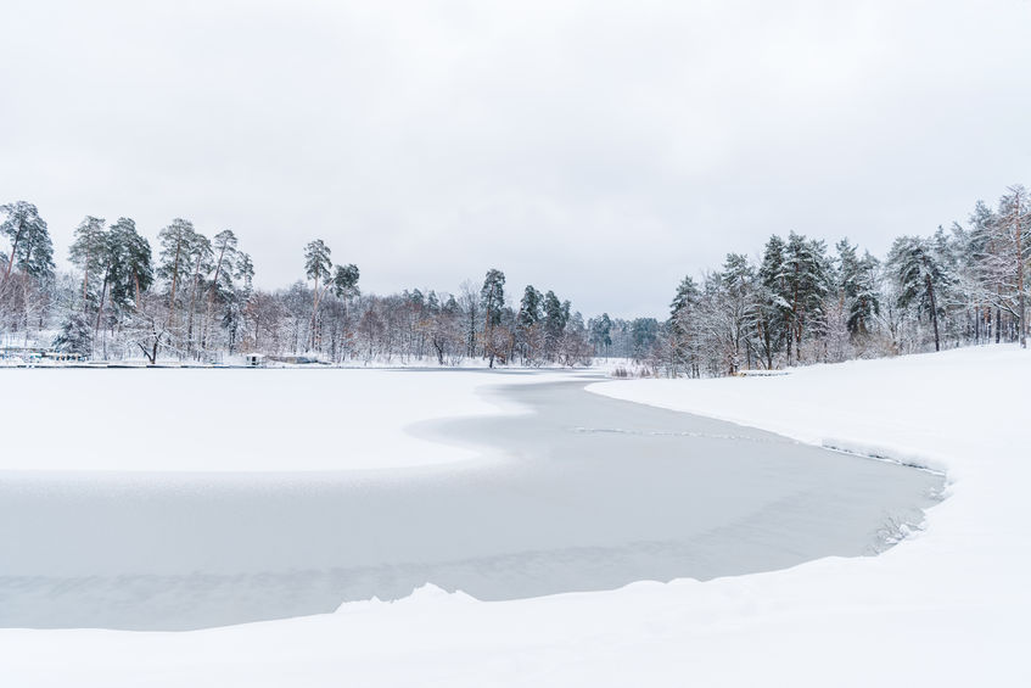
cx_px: 516
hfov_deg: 73.7
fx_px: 687
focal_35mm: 24
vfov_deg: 53.2
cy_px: 344
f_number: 4.5
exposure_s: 1/250
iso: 320
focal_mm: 24
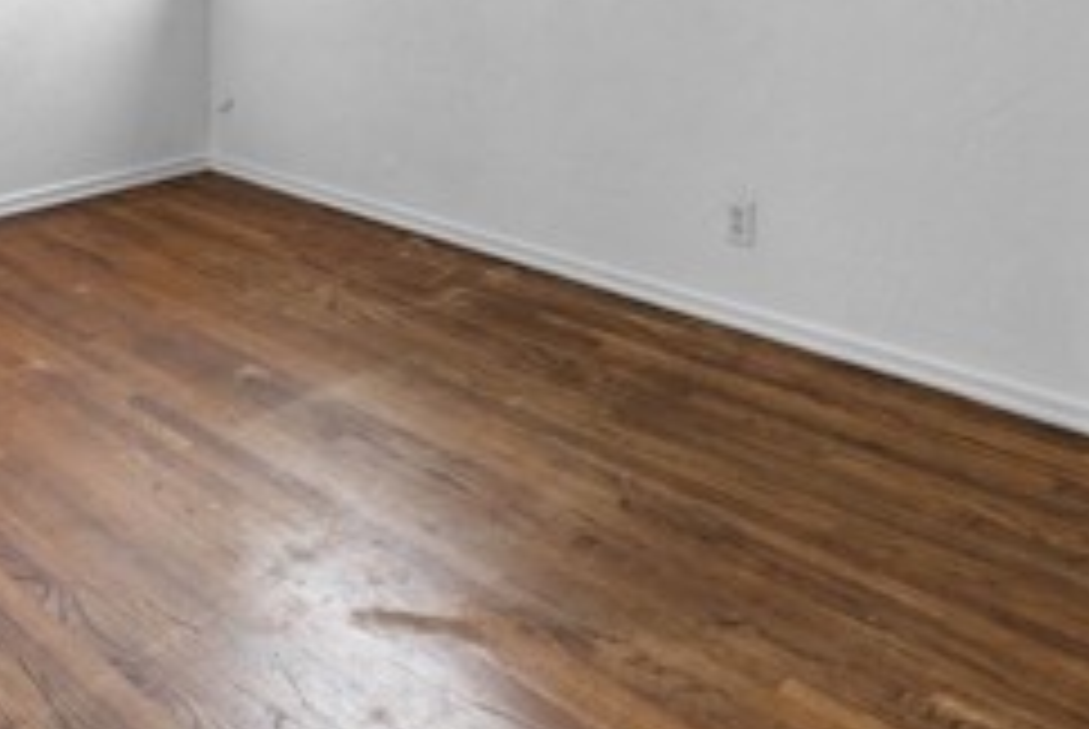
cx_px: 270
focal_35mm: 37
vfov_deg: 30.5
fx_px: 1121
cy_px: -151
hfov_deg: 49.7
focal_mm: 14
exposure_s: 1/2.5
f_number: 5
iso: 2000
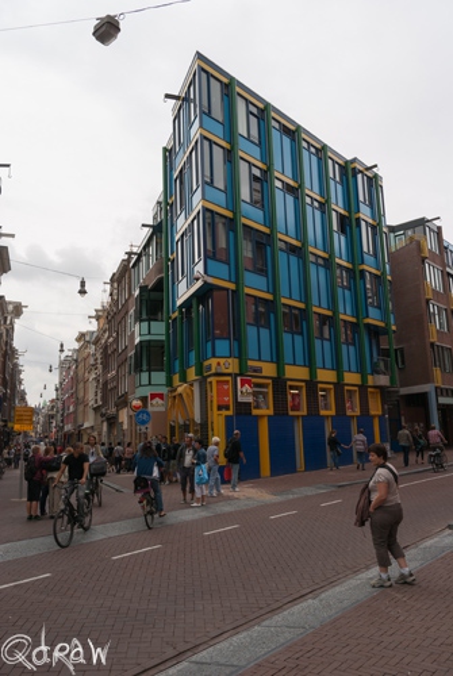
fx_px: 508
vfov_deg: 67.3
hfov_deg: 48.1
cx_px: 226
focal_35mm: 27
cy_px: 338
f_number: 10
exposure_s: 1/80
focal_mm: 18
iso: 100
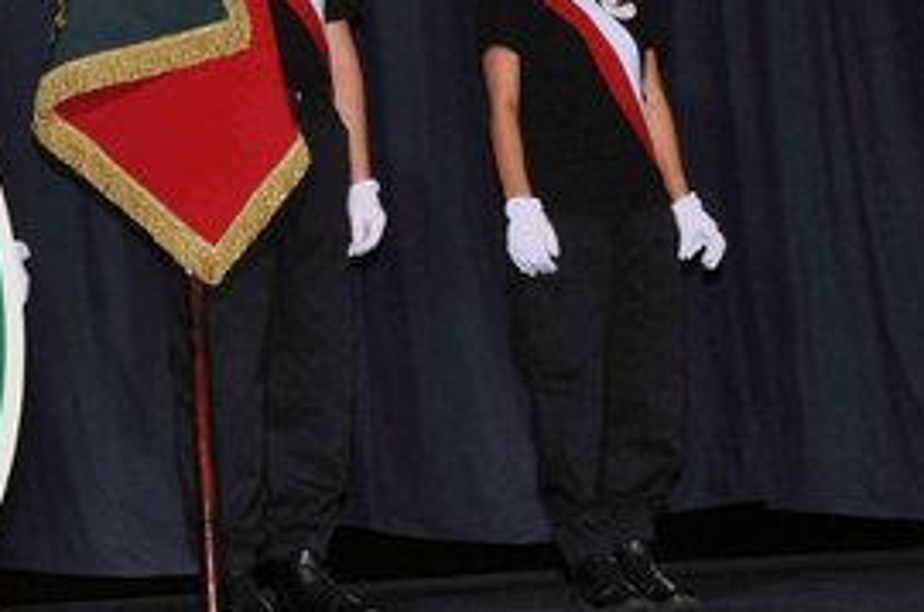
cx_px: -133
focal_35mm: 188
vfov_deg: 7.2
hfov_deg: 10.8
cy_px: -3
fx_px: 4817
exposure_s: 1/60
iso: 1600
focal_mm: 52
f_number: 11
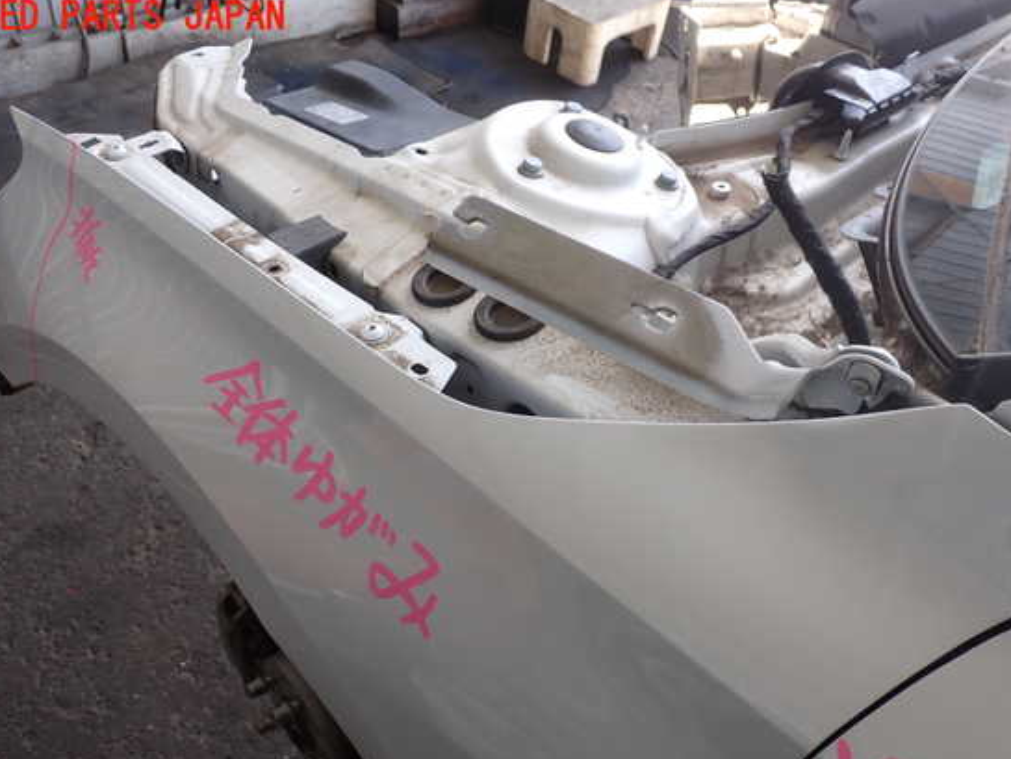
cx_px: 505
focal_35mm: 33
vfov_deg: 42.9
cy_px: 412
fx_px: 964
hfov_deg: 55.3
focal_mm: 5.4
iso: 100
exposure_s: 1/80
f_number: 3.2
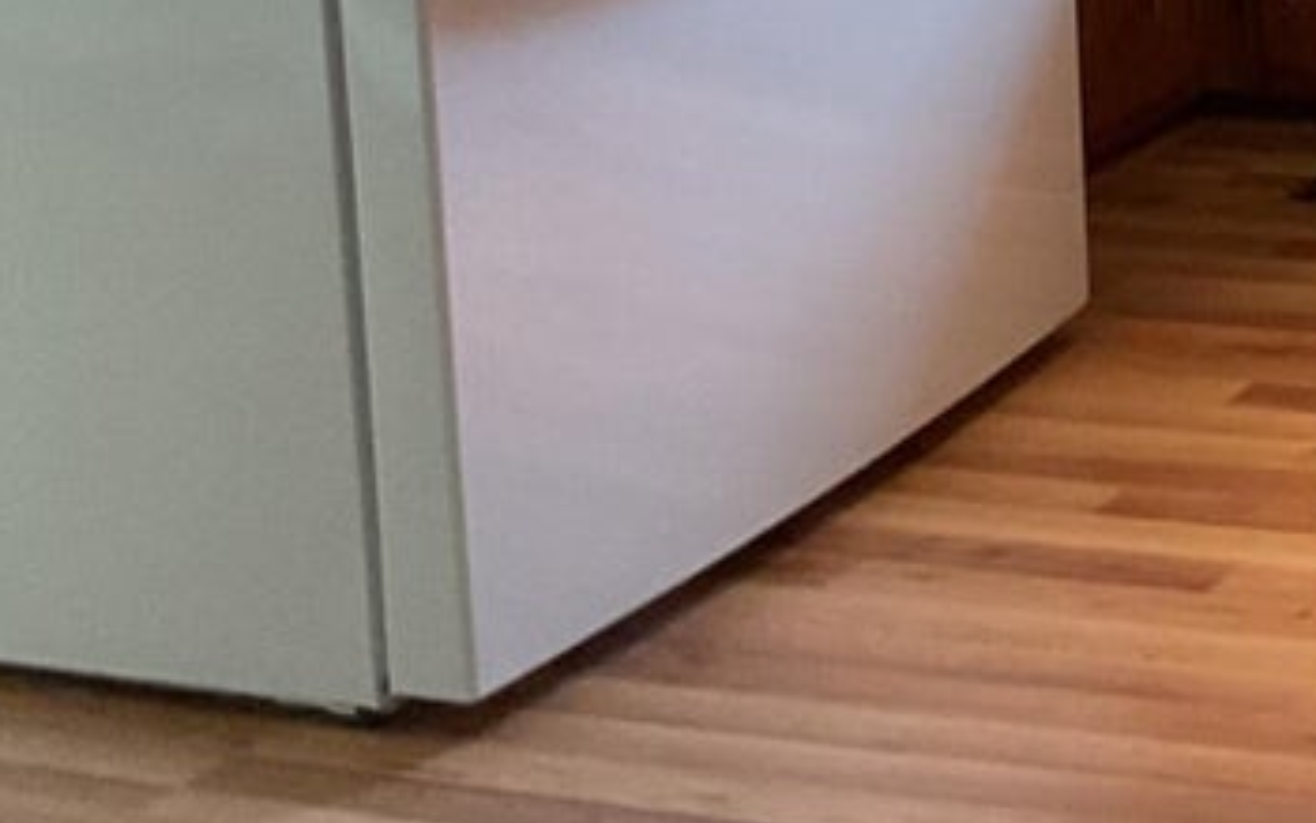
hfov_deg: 15.5
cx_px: 2194
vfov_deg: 10.3
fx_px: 4305
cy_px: -669
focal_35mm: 120
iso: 125
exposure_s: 1/60
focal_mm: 3
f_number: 1.8
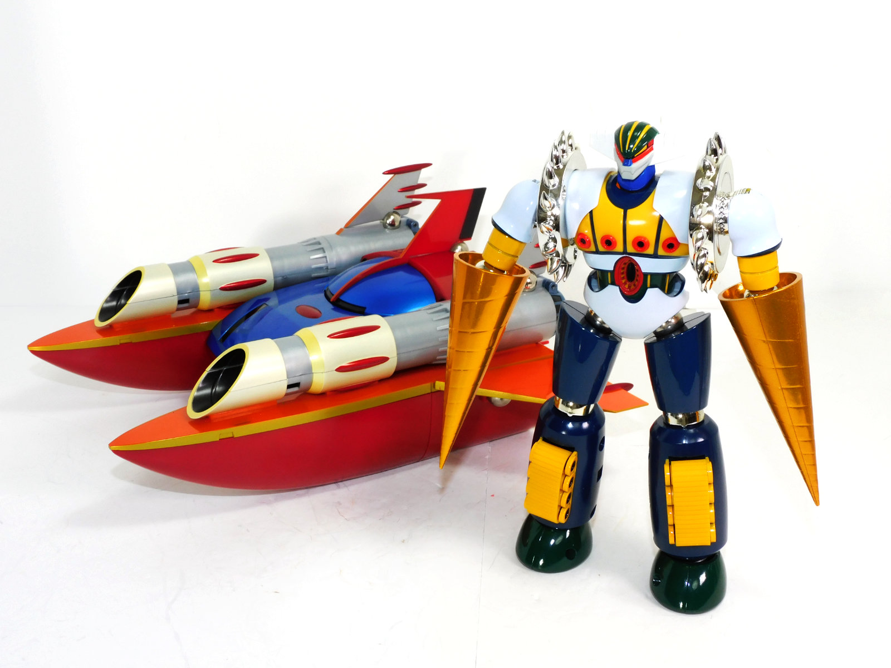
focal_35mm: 45
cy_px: 334
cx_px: 446
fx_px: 1158
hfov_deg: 42.1
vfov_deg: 32.2
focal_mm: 8.1
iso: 125
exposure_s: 1/30
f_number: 7.1
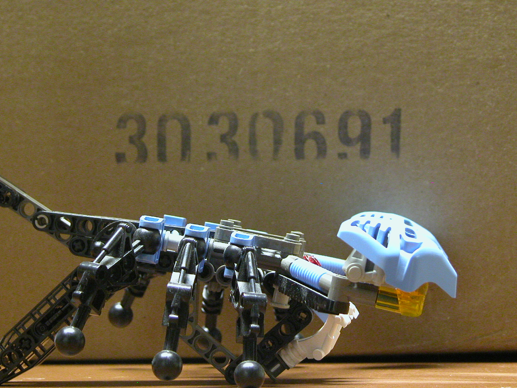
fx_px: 2092
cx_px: 213
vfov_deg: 10.6
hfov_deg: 14.1
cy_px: 139
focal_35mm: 140
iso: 400
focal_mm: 27.3
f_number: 3.7
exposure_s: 1/4.3
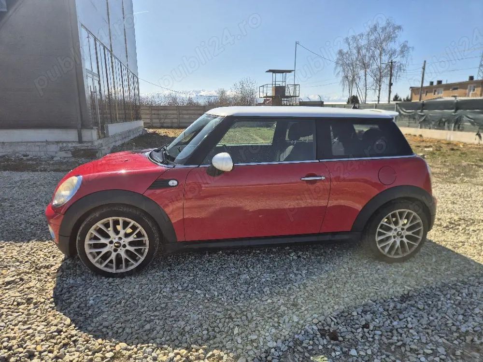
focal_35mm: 23
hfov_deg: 73.9
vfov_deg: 58.9
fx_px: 321
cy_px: 181
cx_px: 242
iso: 25
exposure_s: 1/2000
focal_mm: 5.4
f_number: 1.8
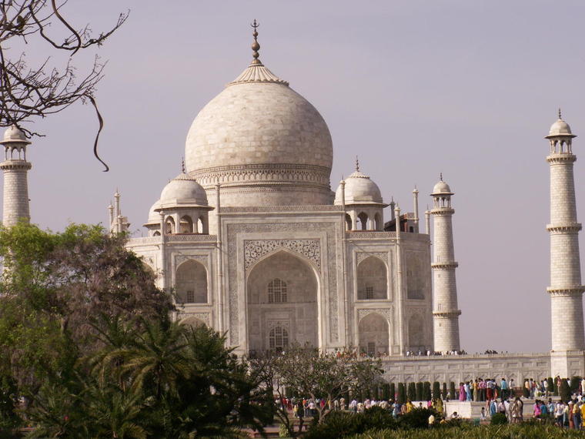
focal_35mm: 115
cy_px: 220
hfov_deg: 17.1
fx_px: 1943
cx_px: 292
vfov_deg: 12.9
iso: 50
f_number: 8
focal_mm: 18.75
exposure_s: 1/250
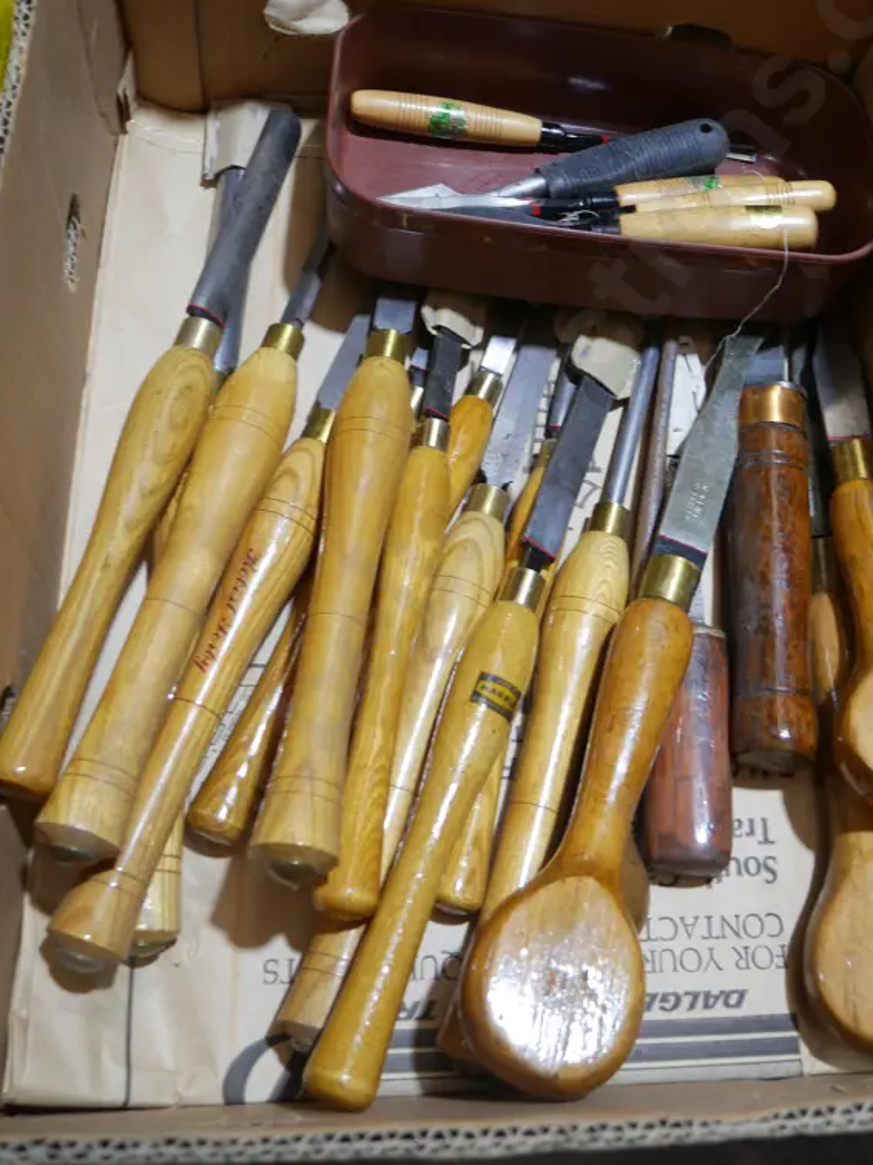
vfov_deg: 48.2
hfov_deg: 37.4
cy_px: 397
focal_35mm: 38
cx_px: 556
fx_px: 1278
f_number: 3.5
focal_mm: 14
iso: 200
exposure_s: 1/60
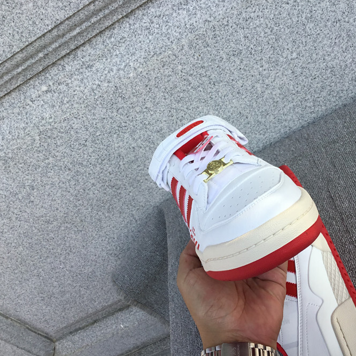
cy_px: 178
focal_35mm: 37
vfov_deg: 44.9
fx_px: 431
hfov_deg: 44.7
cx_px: 215
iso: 25
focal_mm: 3.3
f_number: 2.4
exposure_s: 1/727
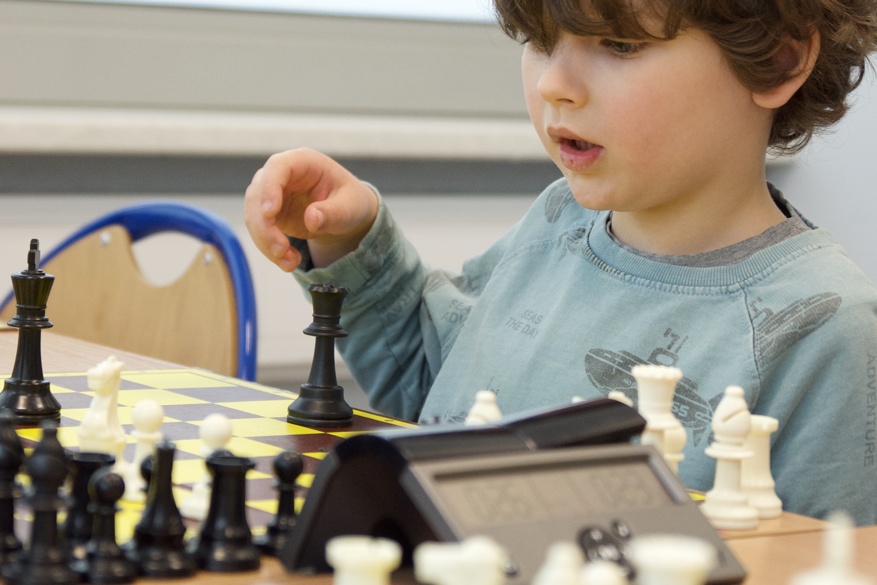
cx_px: 471
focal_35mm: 129
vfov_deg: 10.6
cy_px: 131
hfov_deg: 15.9
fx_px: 3143
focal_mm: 46
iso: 1000
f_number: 2.8
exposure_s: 1/250
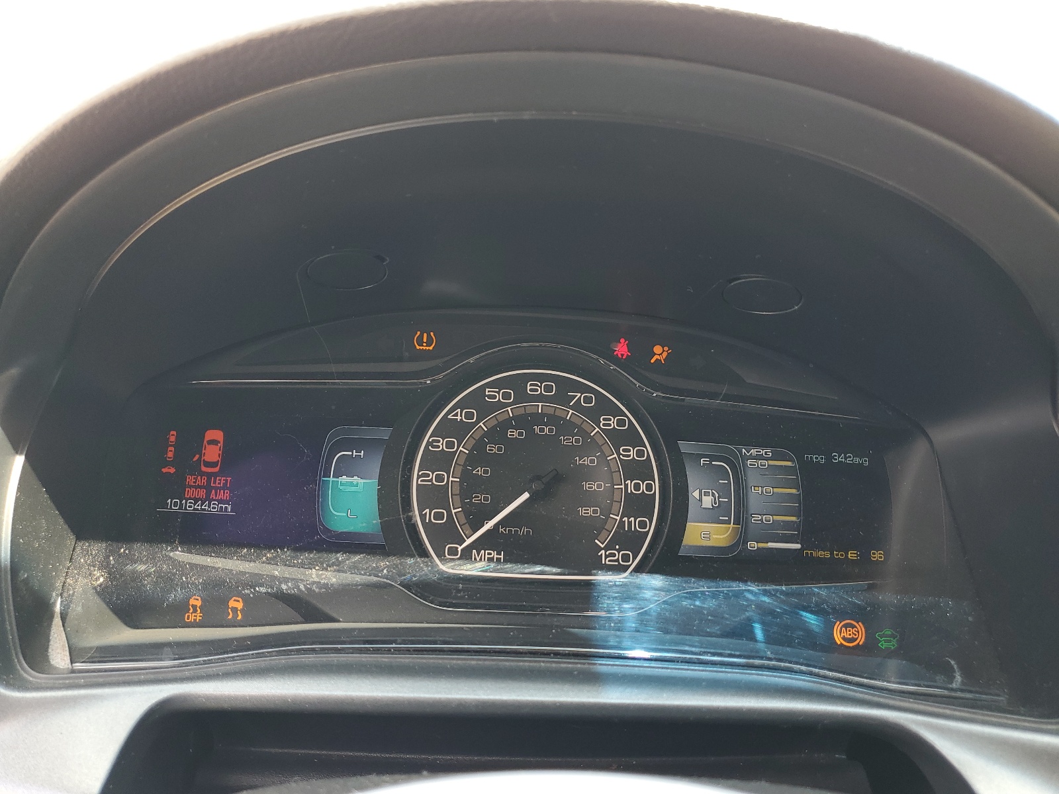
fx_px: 795
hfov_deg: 67.3
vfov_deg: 53.1
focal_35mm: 26
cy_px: 397
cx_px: 530
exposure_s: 1/120
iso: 51
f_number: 1.5
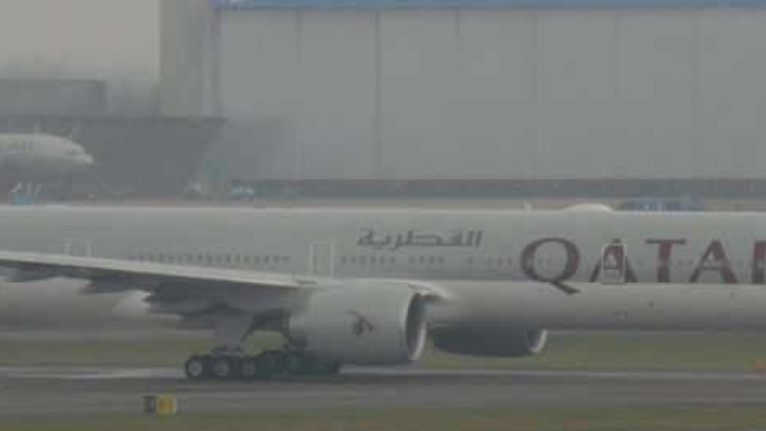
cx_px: 305
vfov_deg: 1.4
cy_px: 203
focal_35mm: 855
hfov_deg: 2.5
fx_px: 17363
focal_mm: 65
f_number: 6.3
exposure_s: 1/100
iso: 250
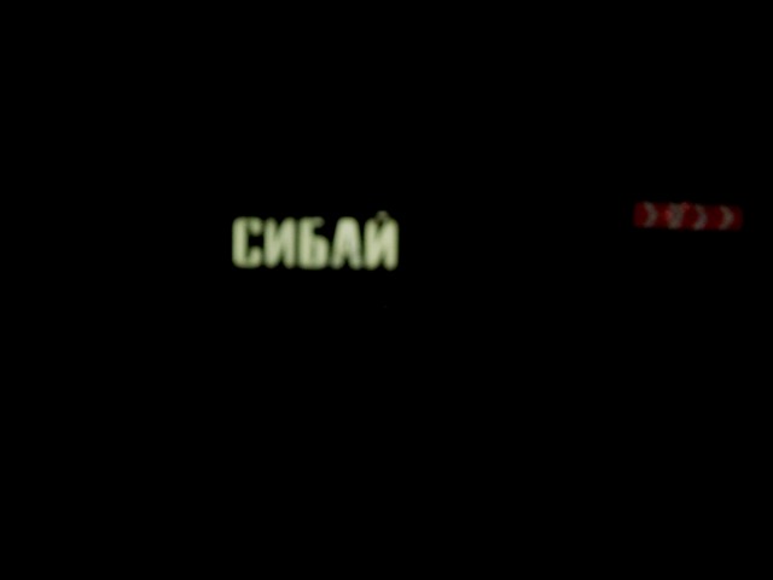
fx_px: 2948
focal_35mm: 132
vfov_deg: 11.2
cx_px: 386
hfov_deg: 14.9
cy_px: 290
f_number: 5.9
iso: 1000
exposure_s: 1/60
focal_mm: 22
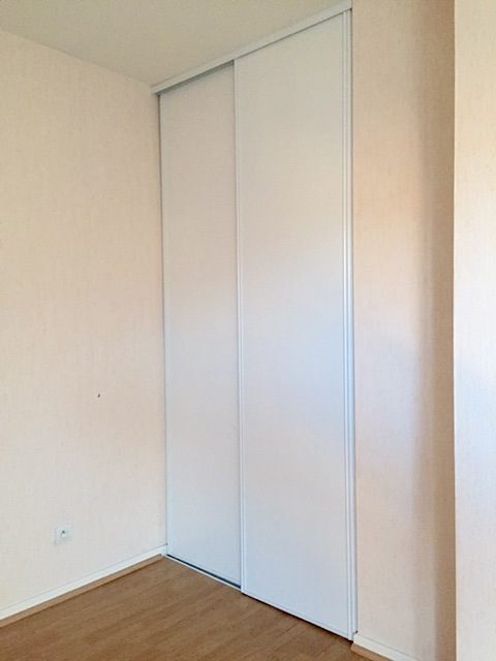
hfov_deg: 48.2
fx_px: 554
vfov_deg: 61.7
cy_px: 330
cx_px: 248
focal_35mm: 29
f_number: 2.2
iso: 200
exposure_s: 1/30
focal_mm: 4.15
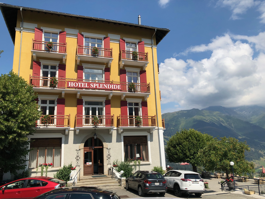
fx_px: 214
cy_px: 100
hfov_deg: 63.4
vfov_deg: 49.7
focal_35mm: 28
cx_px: 132
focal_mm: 4
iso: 20
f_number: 1.8
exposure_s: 1/2857
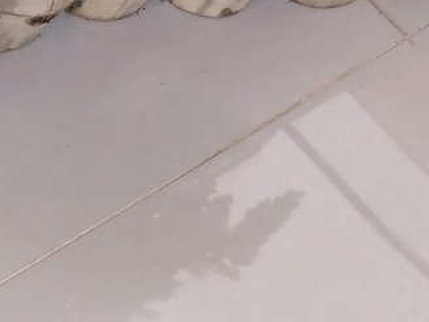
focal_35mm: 127
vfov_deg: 11.2
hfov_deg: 12.8
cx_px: -513
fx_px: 1574
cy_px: -181
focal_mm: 3.98
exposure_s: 1/50
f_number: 1.8
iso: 100
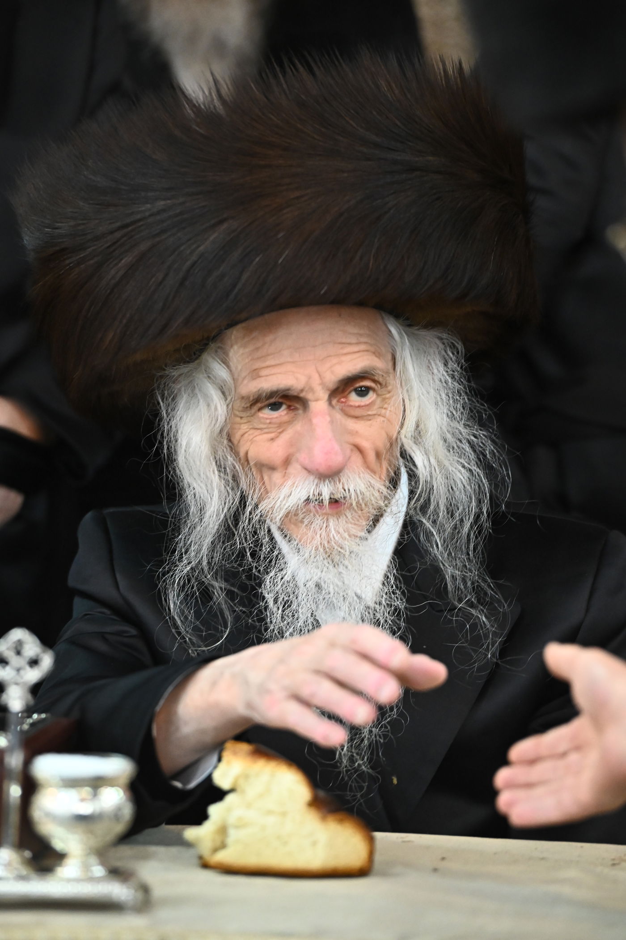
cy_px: 470
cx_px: 313
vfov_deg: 10.3
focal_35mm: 200
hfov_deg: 6.9
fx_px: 5218
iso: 5000
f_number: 4.5
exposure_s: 1/250
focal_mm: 200
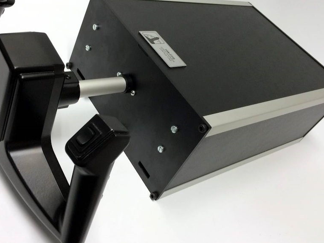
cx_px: 152
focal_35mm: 38
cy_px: 99
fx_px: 356
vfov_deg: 37.6
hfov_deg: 49.0
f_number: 2.2
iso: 50
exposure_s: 1/30
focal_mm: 4.15
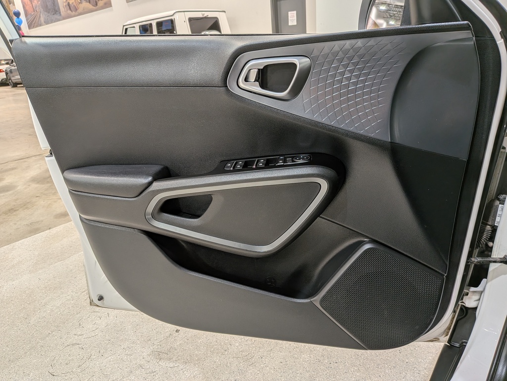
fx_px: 352
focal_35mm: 24
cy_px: 190
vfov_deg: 56.8
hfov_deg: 71.6
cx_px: 254
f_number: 1.7
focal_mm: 4.53
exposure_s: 1/197
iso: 28
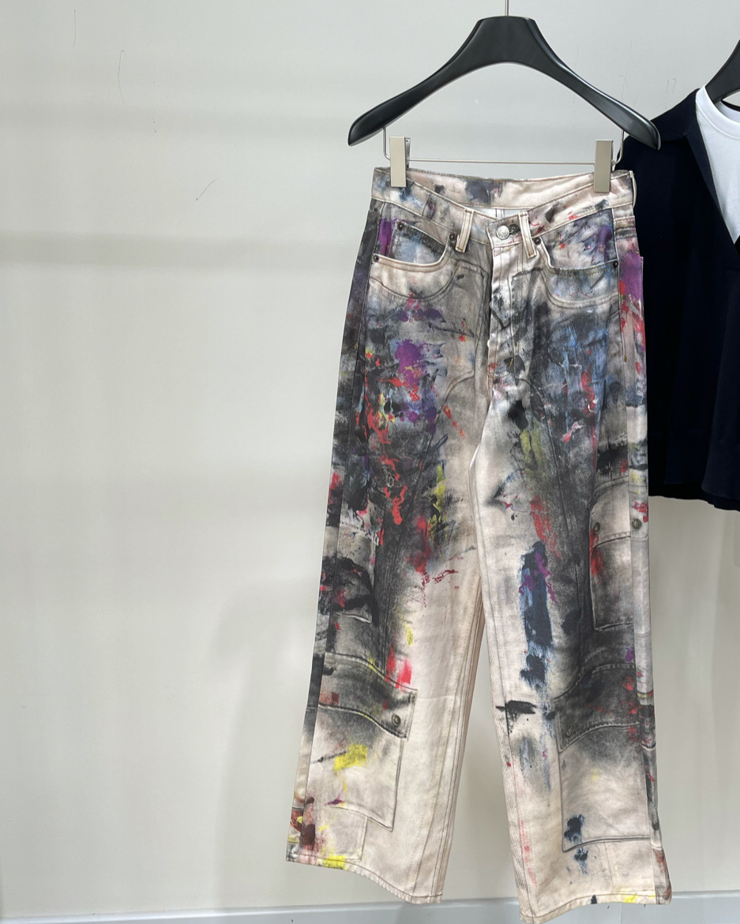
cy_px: 554
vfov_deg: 48.8
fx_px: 1013
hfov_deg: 39.6
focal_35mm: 37
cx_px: 501
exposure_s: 1/121
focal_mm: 5.1
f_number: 1.6
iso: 40
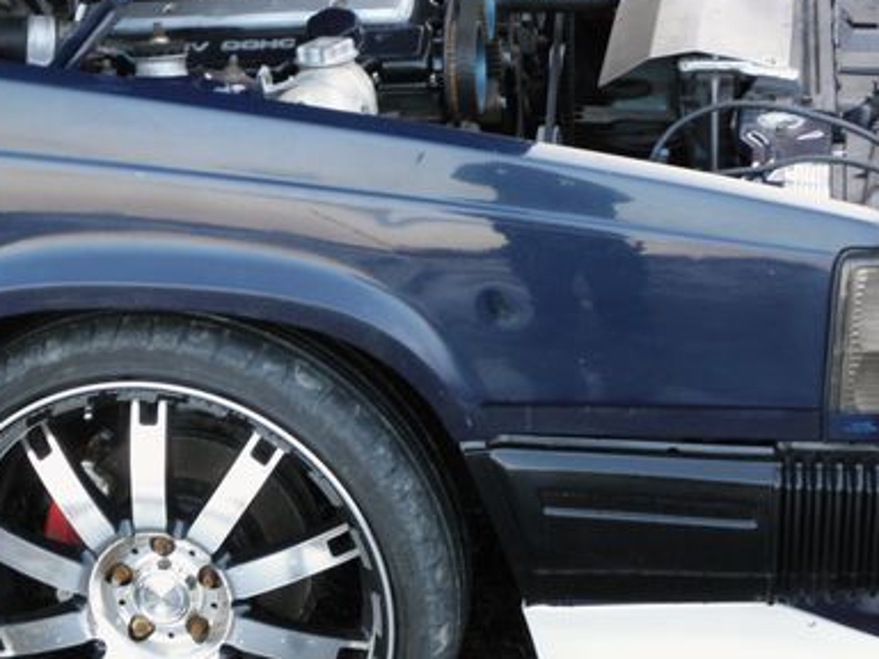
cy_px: 222
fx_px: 2793
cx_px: 300
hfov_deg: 17.8
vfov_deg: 13.4
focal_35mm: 110
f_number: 3.7
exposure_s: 1/20
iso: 125
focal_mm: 11.76
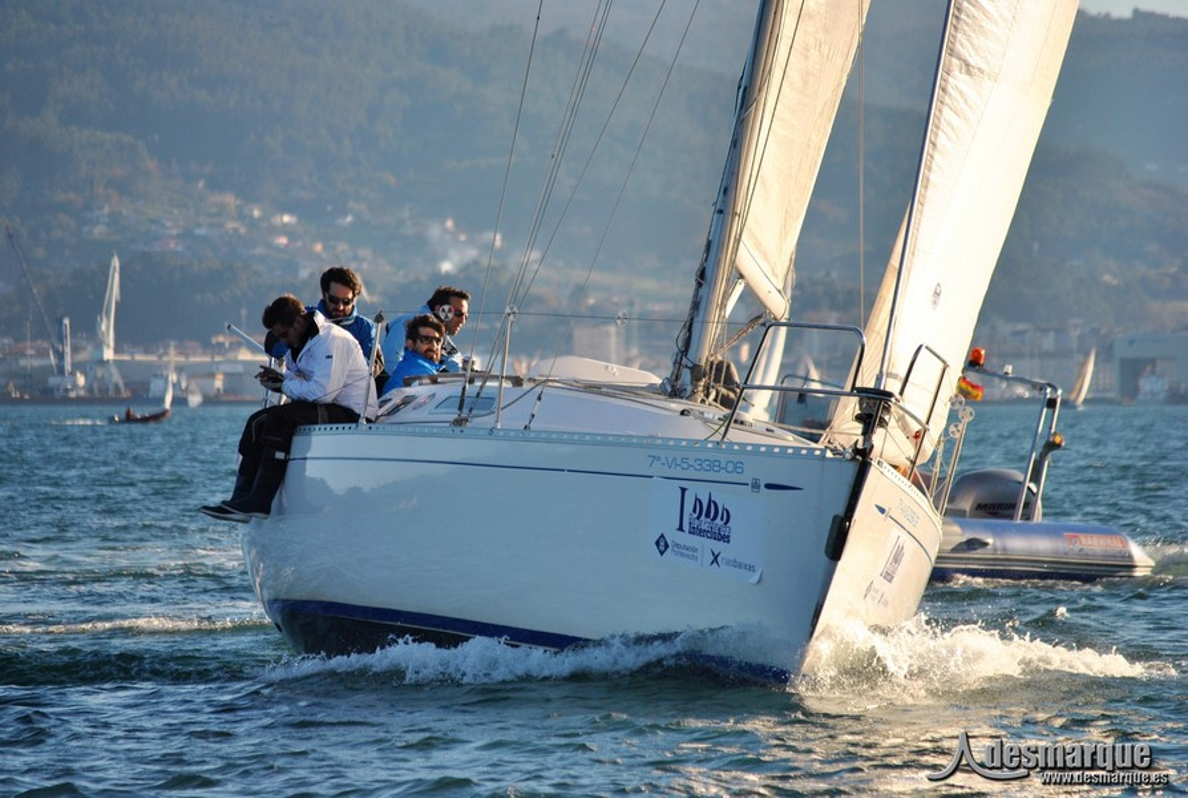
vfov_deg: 5.8
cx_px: 594
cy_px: 399
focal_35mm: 240
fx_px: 7936
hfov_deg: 8.6
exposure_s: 1/1000
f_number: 5.3
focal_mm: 160
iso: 200
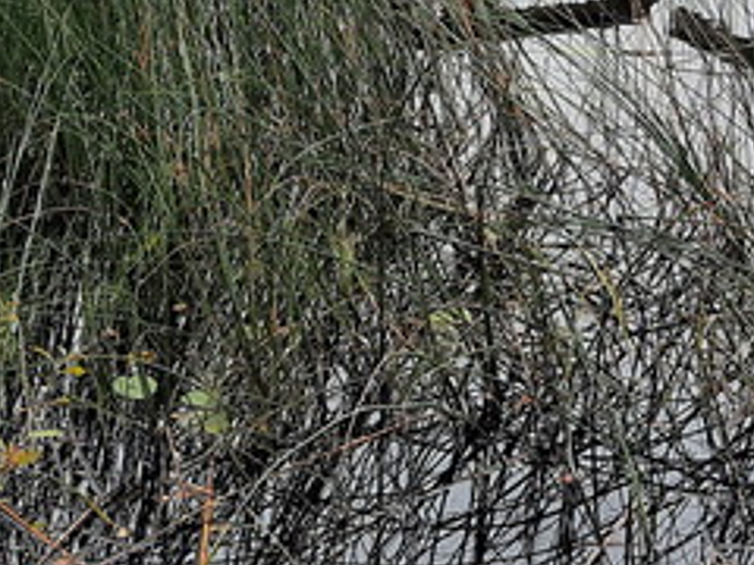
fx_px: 2178
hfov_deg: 19.6
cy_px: -427
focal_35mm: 100
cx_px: 371
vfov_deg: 13.4
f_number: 2
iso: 32
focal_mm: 4.6
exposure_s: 1/342
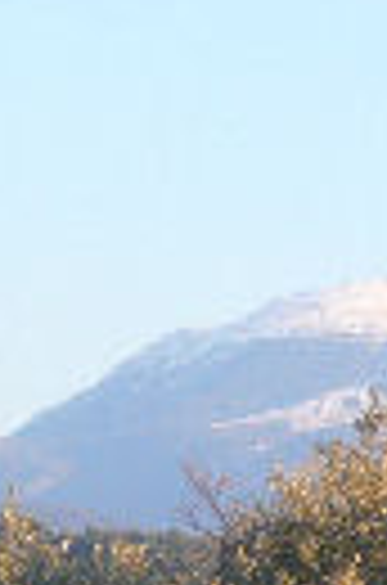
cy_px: 898
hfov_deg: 3.1
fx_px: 7197
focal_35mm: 444
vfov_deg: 4.6
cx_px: 346
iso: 100
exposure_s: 1/100
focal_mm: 13.2
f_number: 4.8
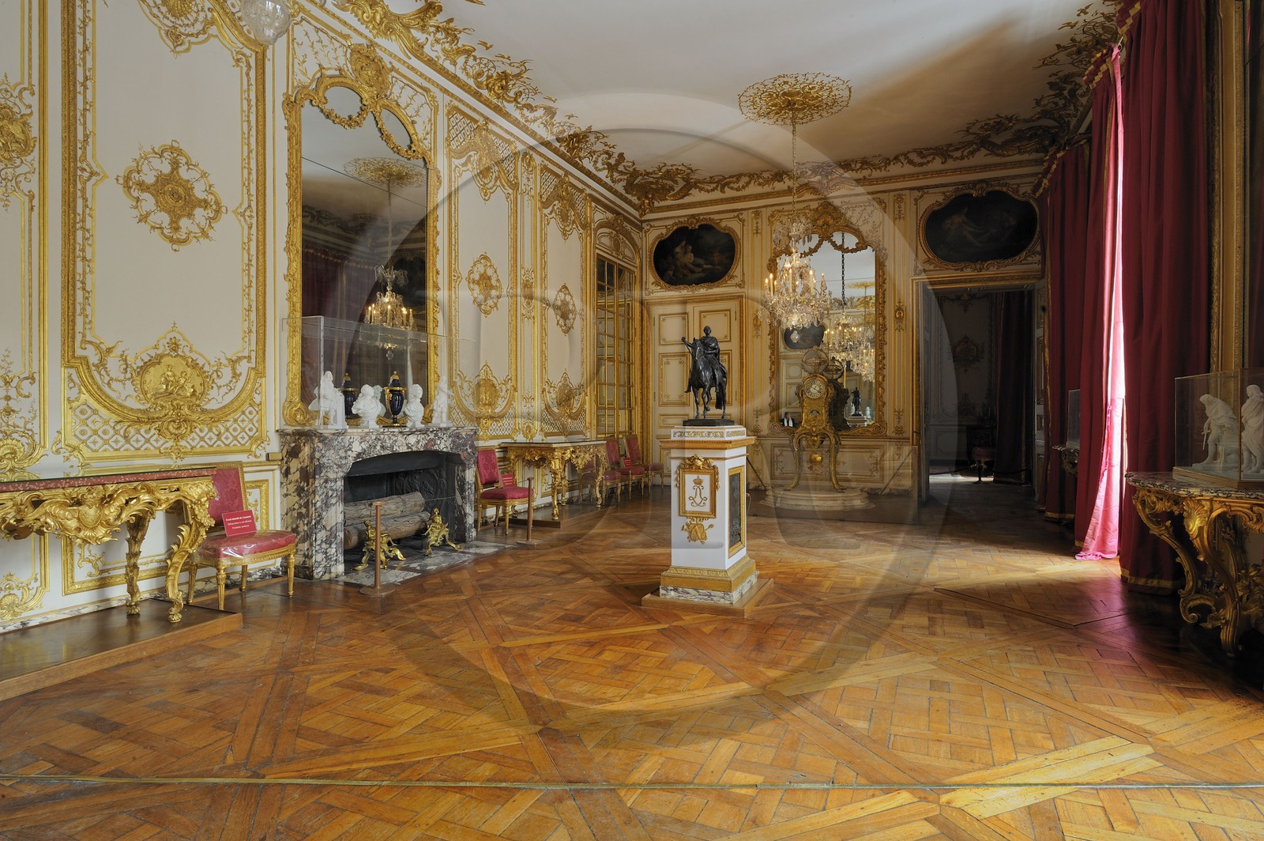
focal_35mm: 19
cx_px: 632
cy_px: 420
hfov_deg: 87.0
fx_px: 667
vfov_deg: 64.5
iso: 200
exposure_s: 1.6
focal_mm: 19
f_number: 18
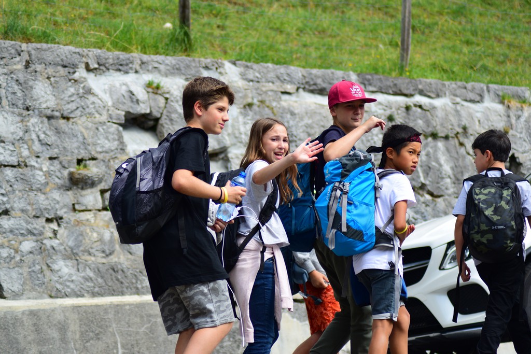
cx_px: 266
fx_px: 2323
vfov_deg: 8.7
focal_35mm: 158
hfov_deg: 13.0
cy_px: 177
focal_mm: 105
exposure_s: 1/640
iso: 160
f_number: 4
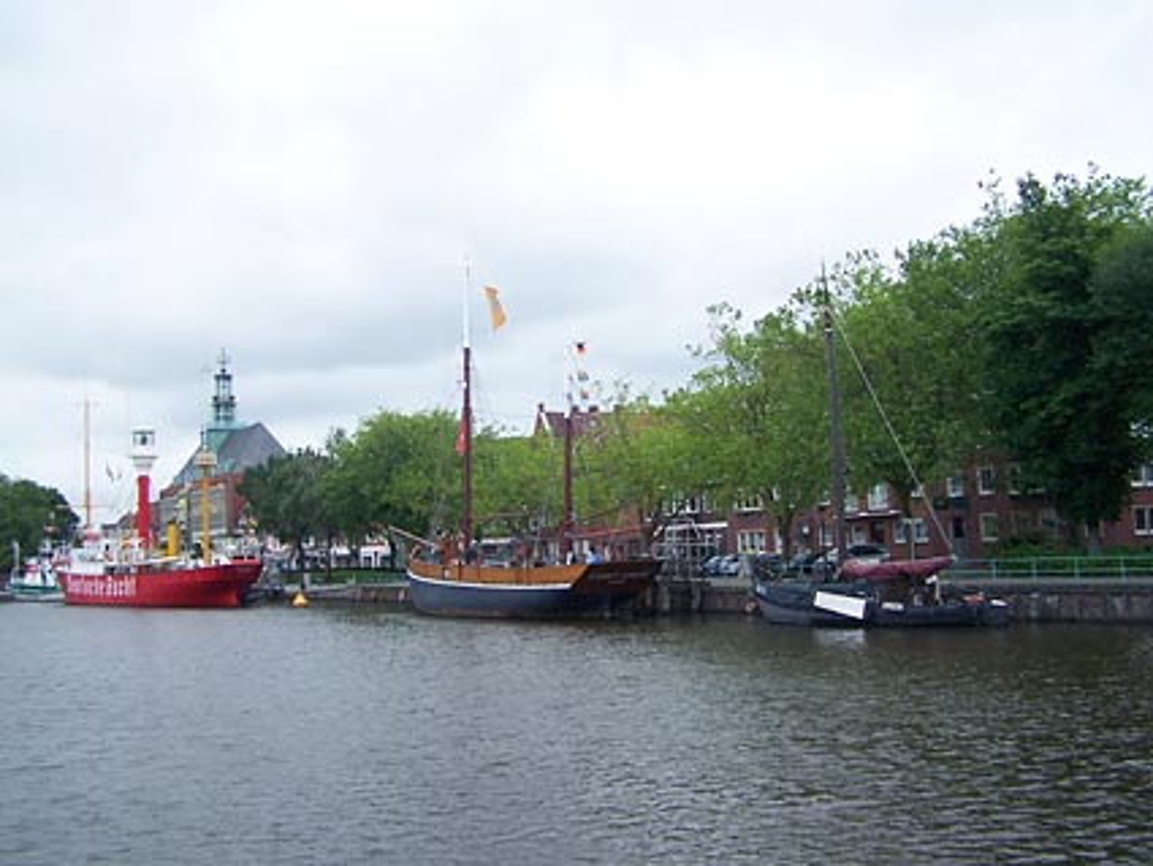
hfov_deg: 49.0
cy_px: 433
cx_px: 576
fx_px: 1266
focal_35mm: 38
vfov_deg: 37.7
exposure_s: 1/320
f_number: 2.8
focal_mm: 6.3
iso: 64
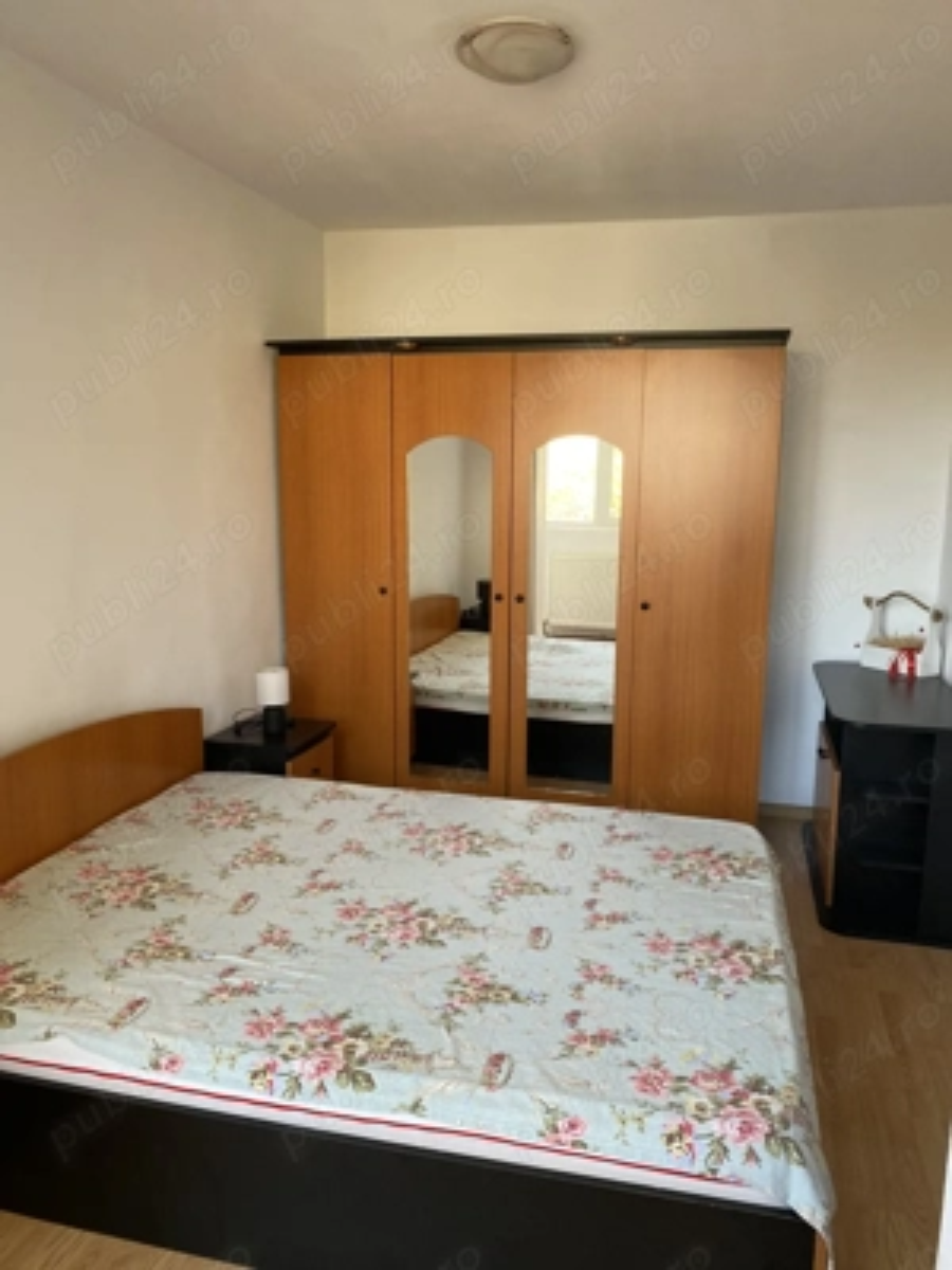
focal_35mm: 26
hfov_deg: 53.1
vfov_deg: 67.3
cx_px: 476
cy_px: 635
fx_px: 953
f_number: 1.8
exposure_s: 1/117
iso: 125
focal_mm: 4.25
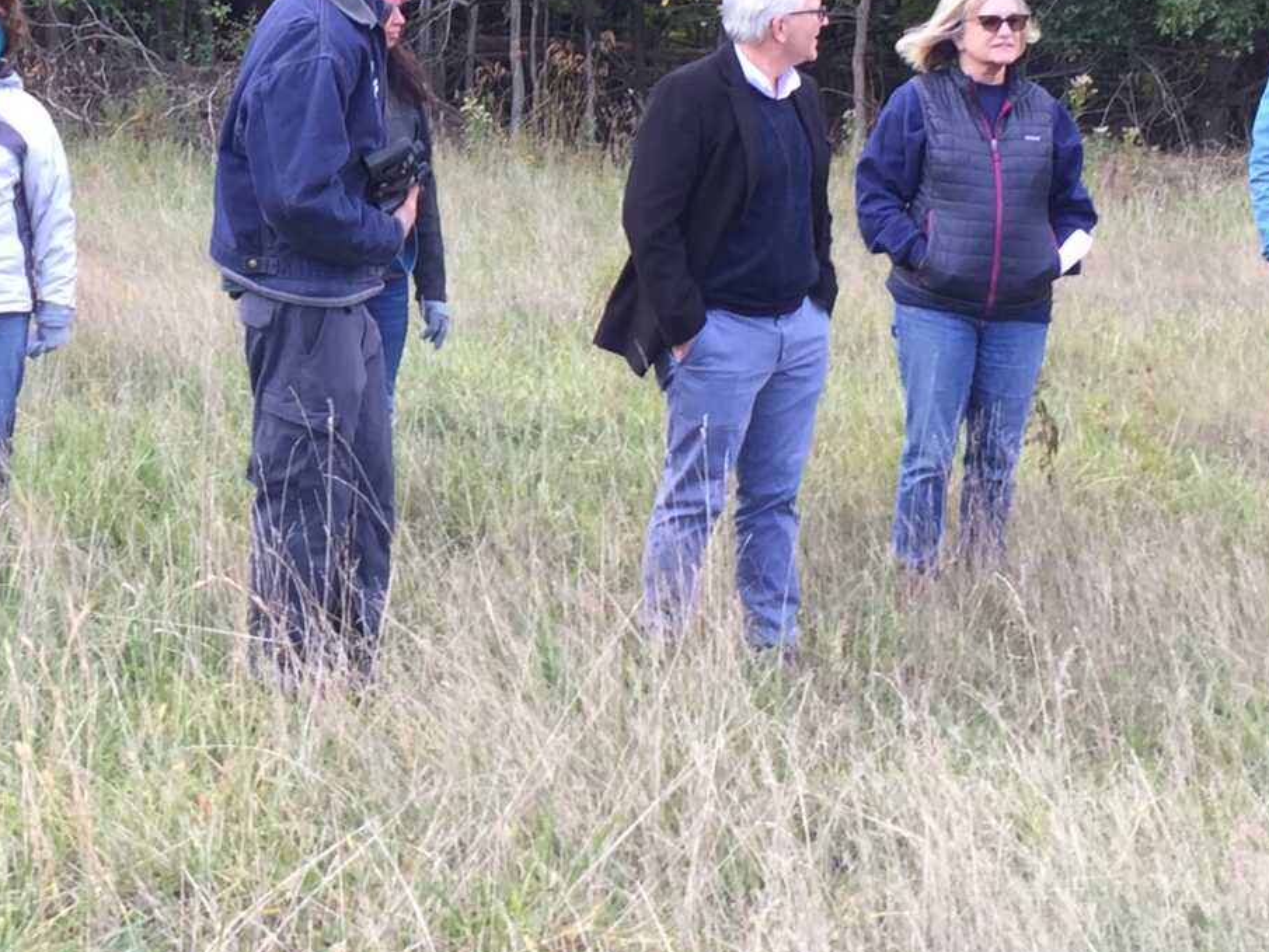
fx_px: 3006
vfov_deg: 17.7
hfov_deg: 23.3
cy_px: 97
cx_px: 144
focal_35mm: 82
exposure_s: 1/148
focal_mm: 4.15
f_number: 2.2
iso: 32
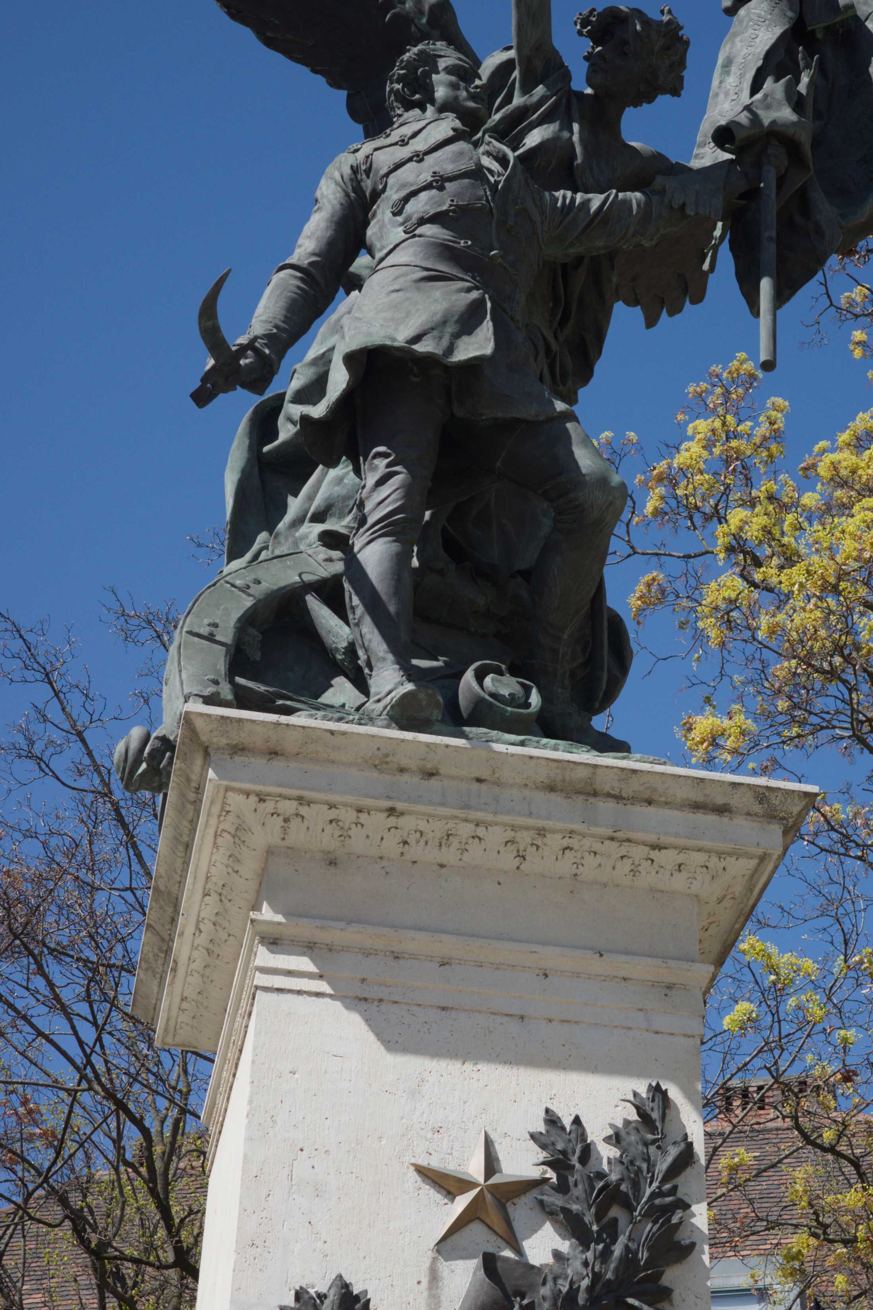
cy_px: 760
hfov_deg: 18.6
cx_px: 589
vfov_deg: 27.7
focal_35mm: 73
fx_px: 2655
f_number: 5
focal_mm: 26
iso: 100
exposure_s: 1/640
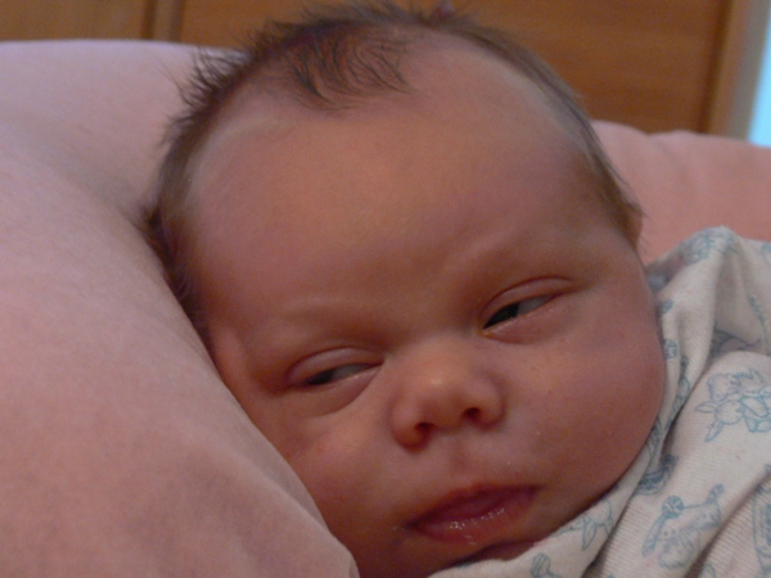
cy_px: 289
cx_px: 386
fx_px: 2227
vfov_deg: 14.8
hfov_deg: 19.6
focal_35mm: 100
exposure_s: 1/5
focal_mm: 16.7
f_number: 3.6
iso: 200
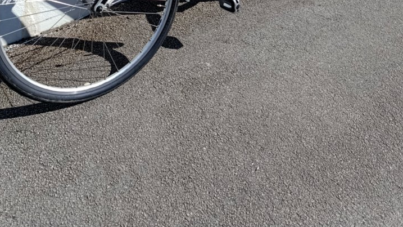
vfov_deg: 23.3
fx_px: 449
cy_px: -105
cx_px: 195
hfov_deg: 48.4
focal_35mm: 42
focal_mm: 6.11
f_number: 1.65
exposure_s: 1/645
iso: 50
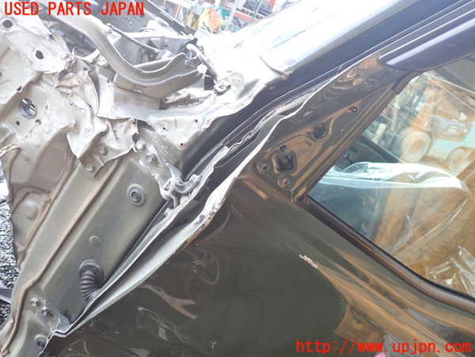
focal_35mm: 30
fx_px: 412
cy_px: 178
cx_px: 238
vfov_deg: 46.8
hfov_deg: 60.0
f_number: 2.3
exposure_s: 1/50
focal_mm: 5.4
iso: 200
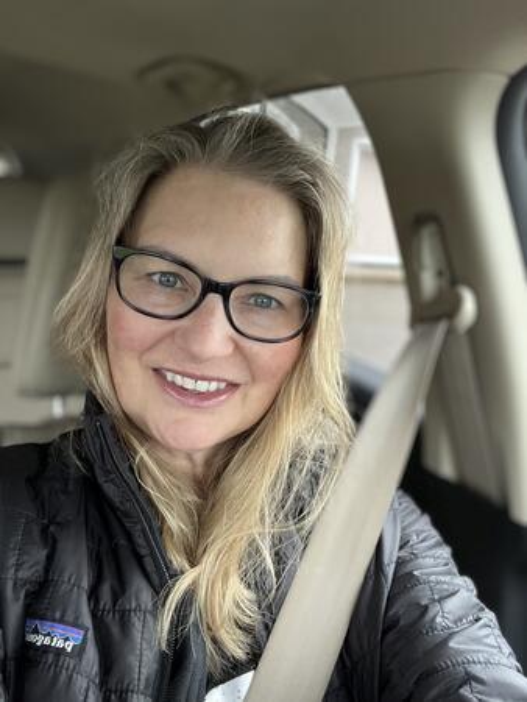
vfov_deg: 59.9
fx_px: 608
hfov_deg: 46.8
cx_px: 264
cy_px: 351
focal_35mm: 30
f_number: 2.2
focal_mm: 2.71
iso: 160
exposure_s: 1/60
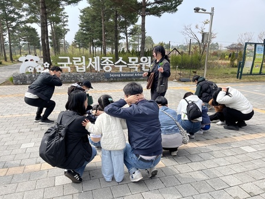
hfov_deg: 67.3
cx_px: 132
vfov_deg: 53.1
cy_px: 100
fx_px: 199
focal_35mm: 26
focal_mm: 5.1
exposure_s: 1/2463
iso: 50
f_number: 1.6
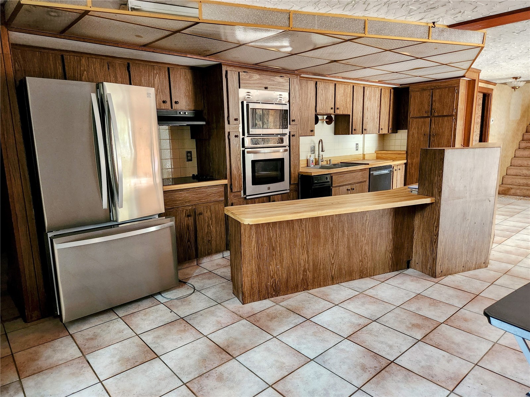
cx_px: 265
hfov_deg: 73.9
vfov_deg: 58.9
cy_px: 198
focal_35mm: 23
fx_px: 352
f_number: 1.8
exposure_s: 1/60
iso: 800
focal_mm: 5.4
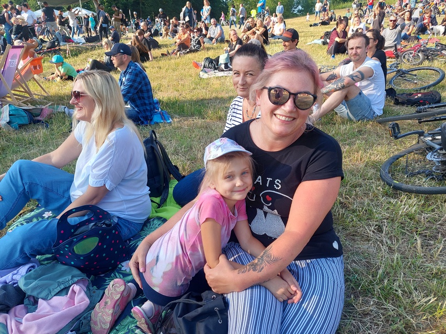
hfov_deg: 69.4
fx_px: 322
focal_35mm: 25
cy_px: 167
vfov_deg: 54.9
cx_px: 223
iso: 40
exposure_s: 1/443
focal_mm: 5.23
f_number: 1.8
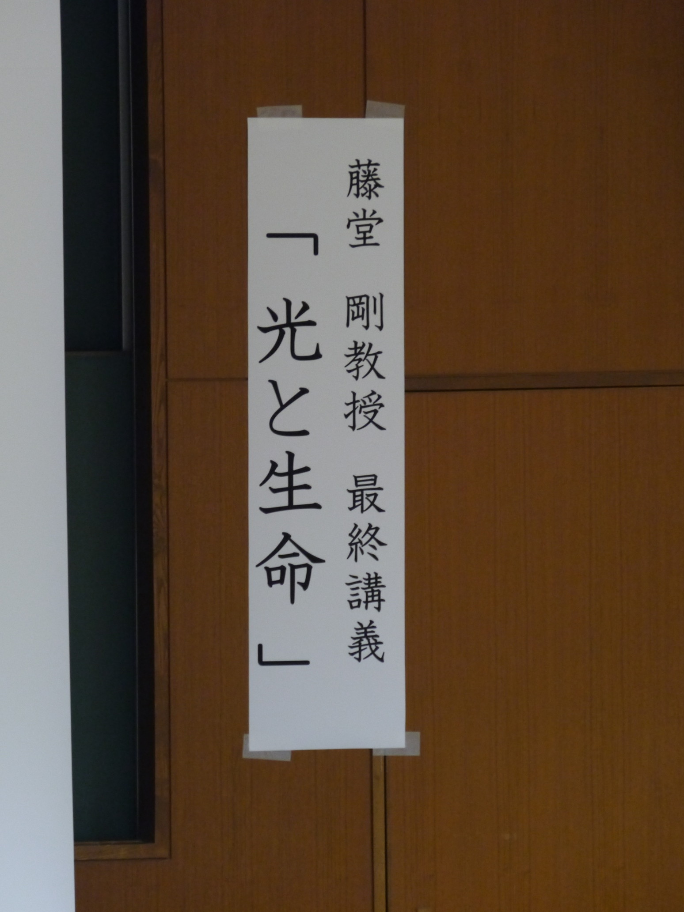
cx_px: 283
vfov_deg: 7.6
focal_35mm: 259
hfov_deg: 5.7
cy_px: 456
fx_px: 6826
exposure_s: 1/15
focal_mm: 97
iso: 1600
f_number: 5.4
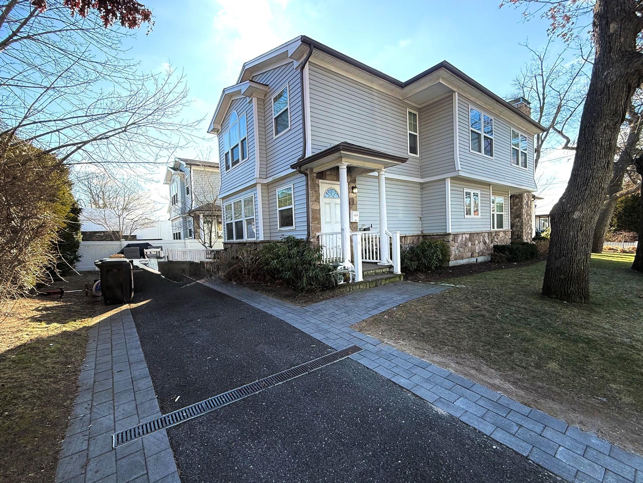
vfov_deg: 81.8
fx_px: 279
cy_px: 247
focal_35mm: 15
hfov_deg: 98.2
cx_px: 319
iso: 64
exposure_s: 1/465
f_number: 2.2
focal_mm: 2.22
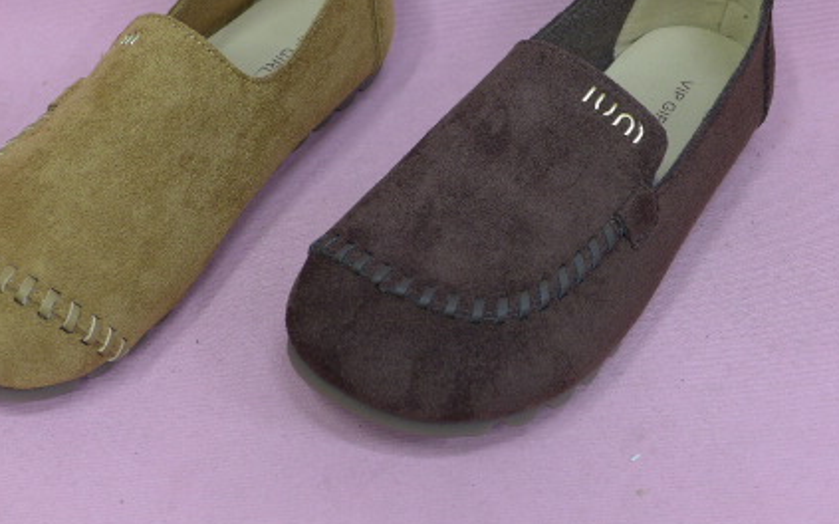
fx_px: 1303
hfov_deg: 35.7
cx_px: 436
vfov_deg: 22.5
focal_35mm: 57
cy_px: 131
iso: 125
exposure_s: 1/80
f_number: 1.7
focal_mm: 7.3
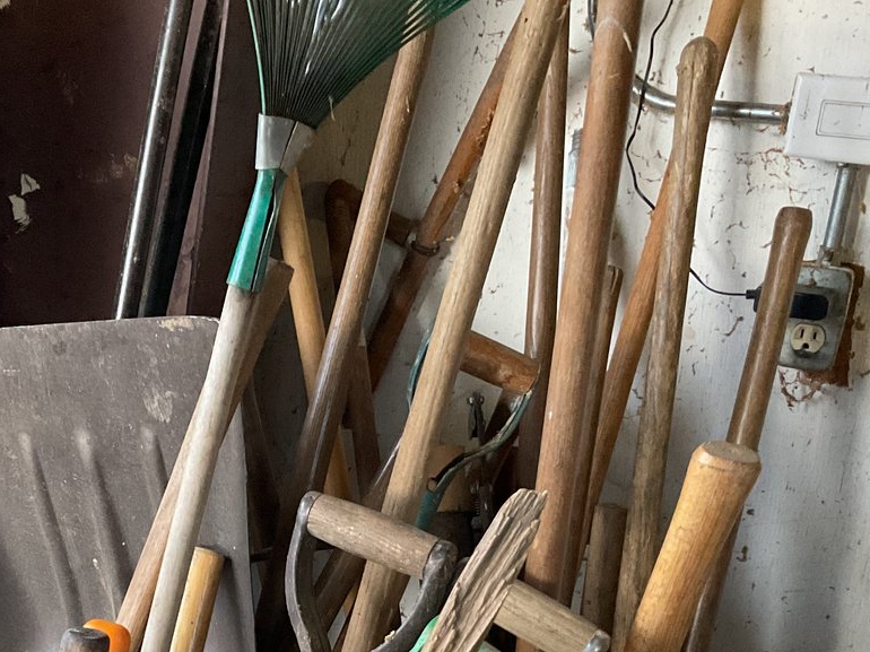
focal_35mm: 57
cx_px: 251
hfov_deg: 33.3
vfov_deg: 24.8
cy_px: 604
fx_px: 1432
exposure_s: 1/60
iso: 250
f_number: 1.8
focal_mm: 3
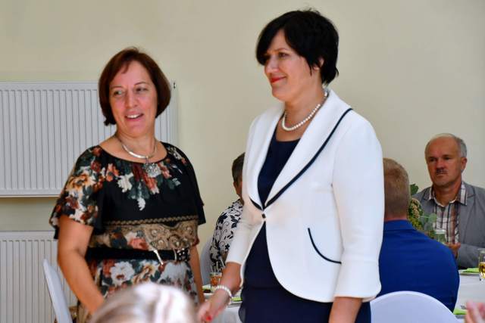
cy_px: 162
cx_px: 242
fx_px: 1738
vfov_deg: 10.6
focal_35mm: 129
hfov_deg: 15.9
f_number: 5.6
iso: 1400
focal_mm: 86
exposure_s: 1/125
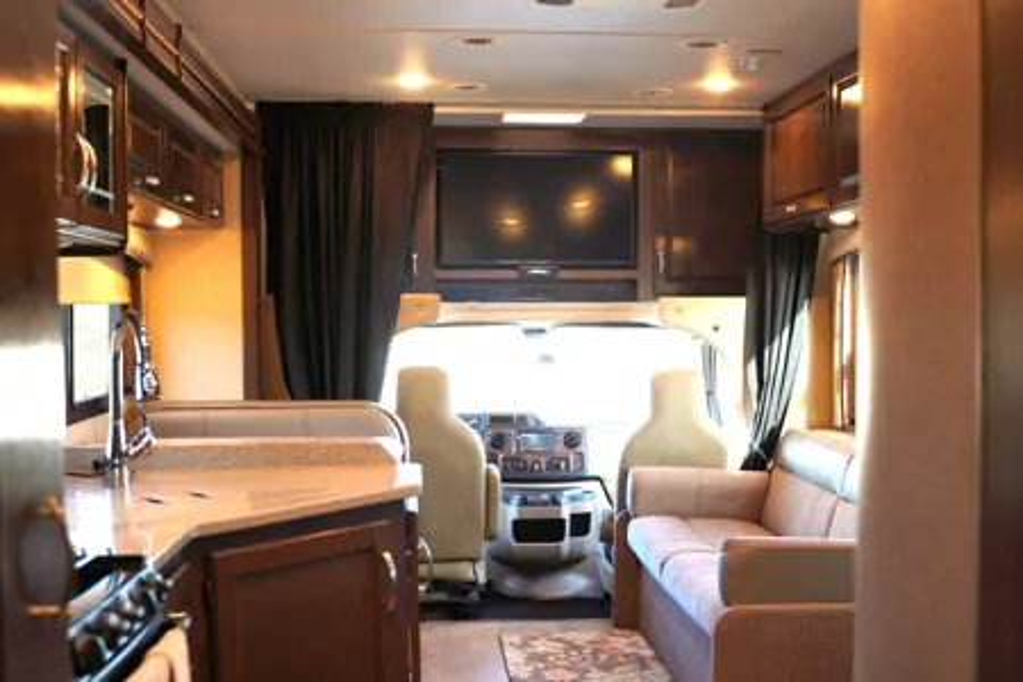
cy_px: 341
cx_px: 512
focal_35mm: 42
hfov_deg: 46.4
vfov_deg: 31.9
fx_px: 1193
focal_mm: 28
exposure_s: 1/60
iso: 200
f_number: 2.8
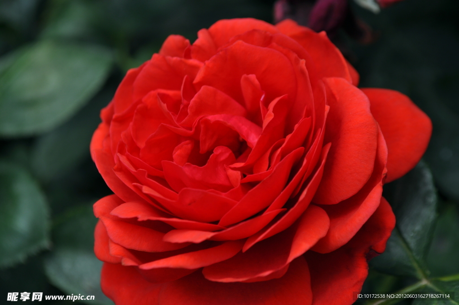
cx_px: 230
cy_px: 152
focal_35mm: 82
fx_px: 1051
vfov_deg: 16.5
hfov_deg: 24.6
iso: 200
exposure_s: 1/320
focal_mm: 55
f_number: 8
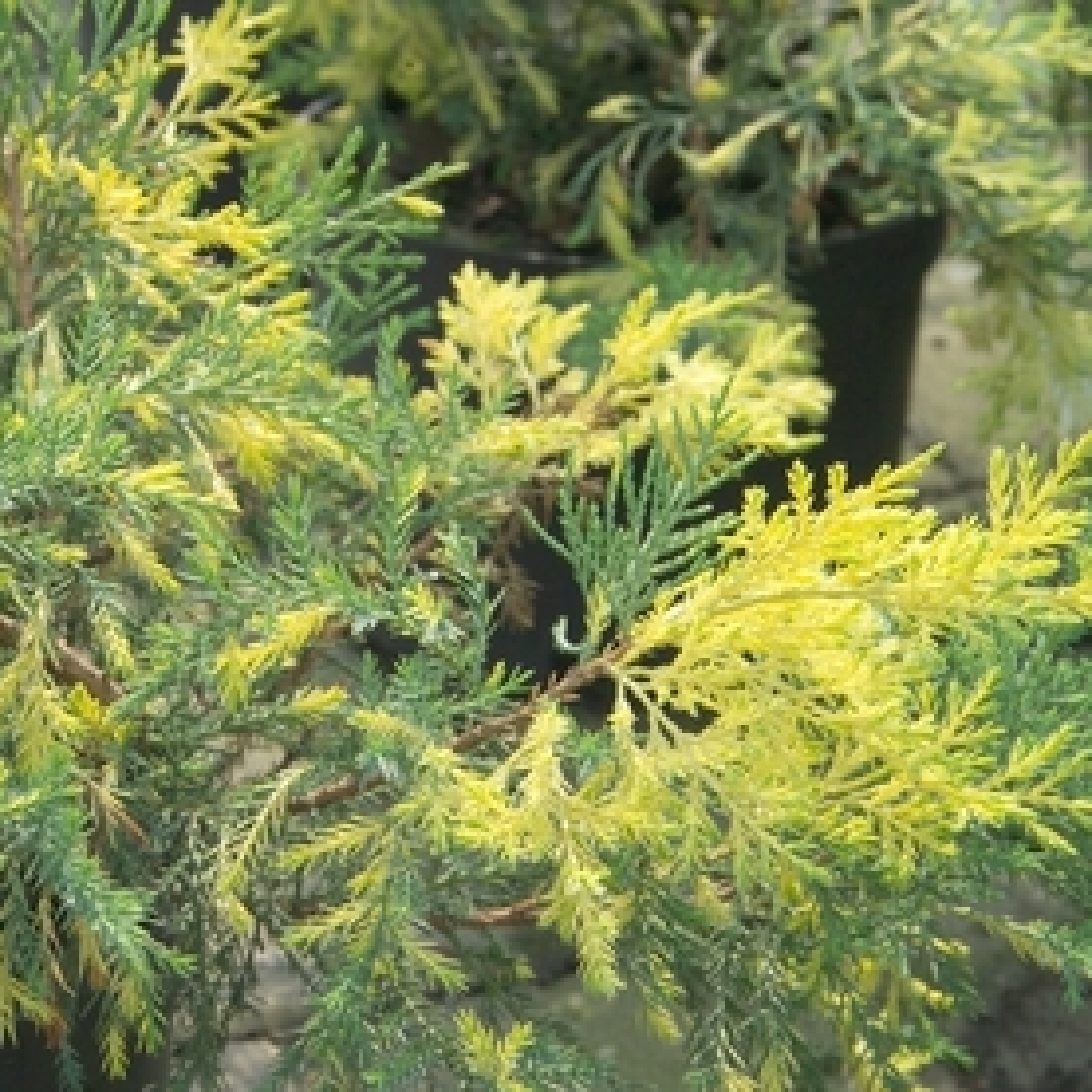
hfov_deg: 13.3
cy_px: 394
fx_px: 4604
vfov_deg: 13.5
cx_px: -47
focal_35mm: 129
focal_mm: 70
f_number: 16
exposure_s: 1/90
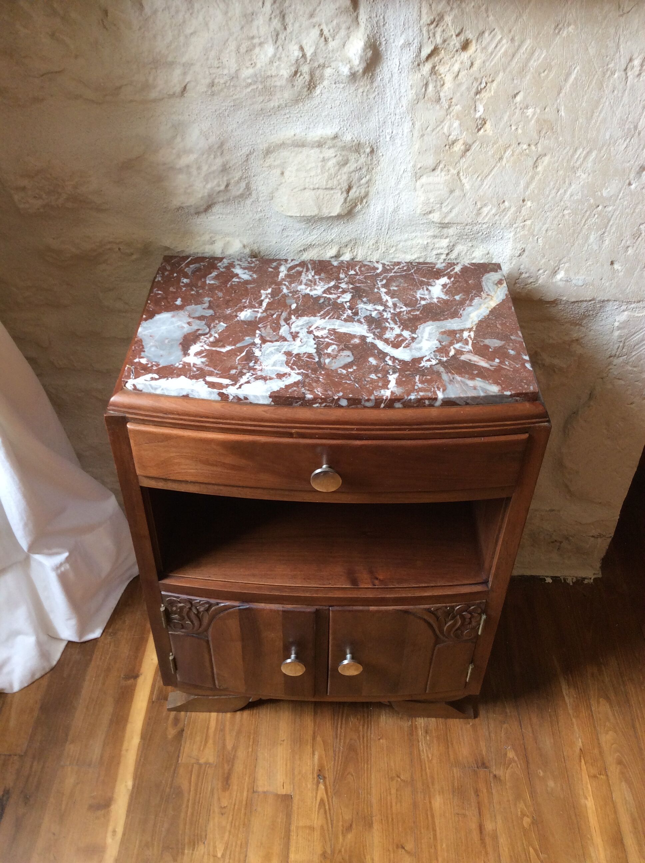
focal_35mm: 32
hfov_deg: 44.1
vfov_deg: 56.9
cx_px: 322
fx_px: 797
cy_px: 432
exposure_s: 1/25
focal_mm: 3.3
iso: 50
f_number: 2.4
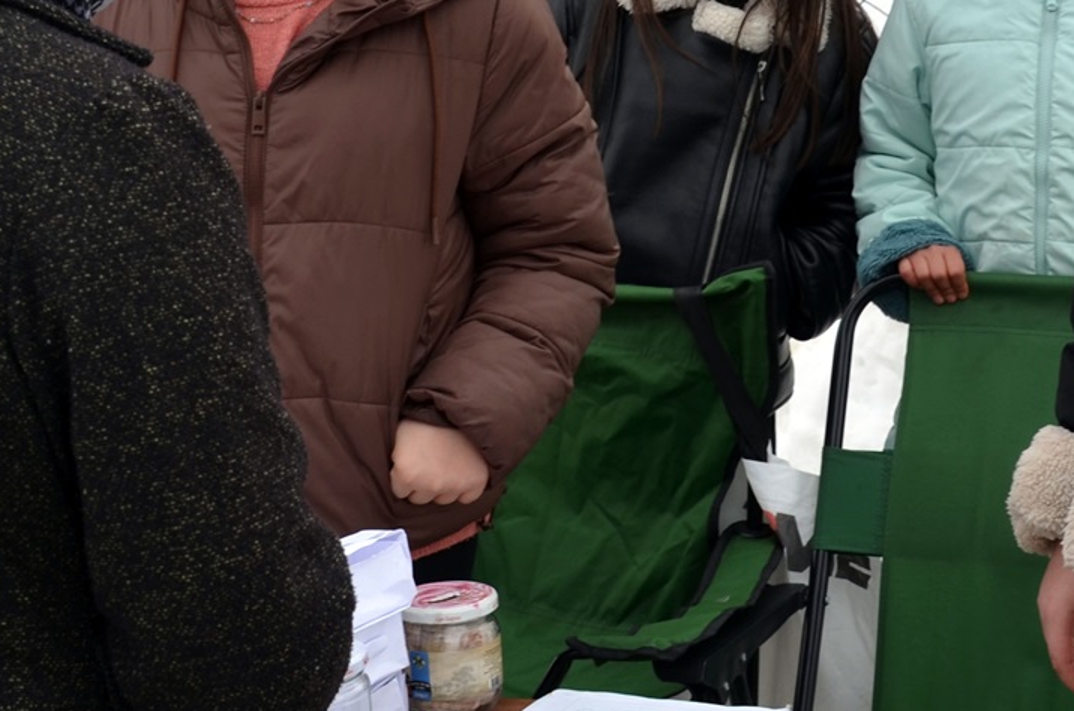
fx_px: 2869
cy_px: 105
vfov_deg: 14.0
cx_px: 639
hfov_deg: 21.2
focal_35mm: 96
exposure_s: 1/160
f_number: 6.3
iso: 100
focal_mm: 23
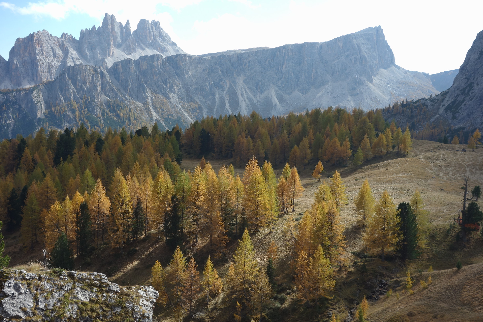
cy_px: 161
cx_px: 242
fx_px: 617
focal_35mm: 46
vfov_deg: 29.2
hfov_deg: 42.7
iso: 80
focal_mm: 17.18
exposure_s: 1/200
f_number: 5.6
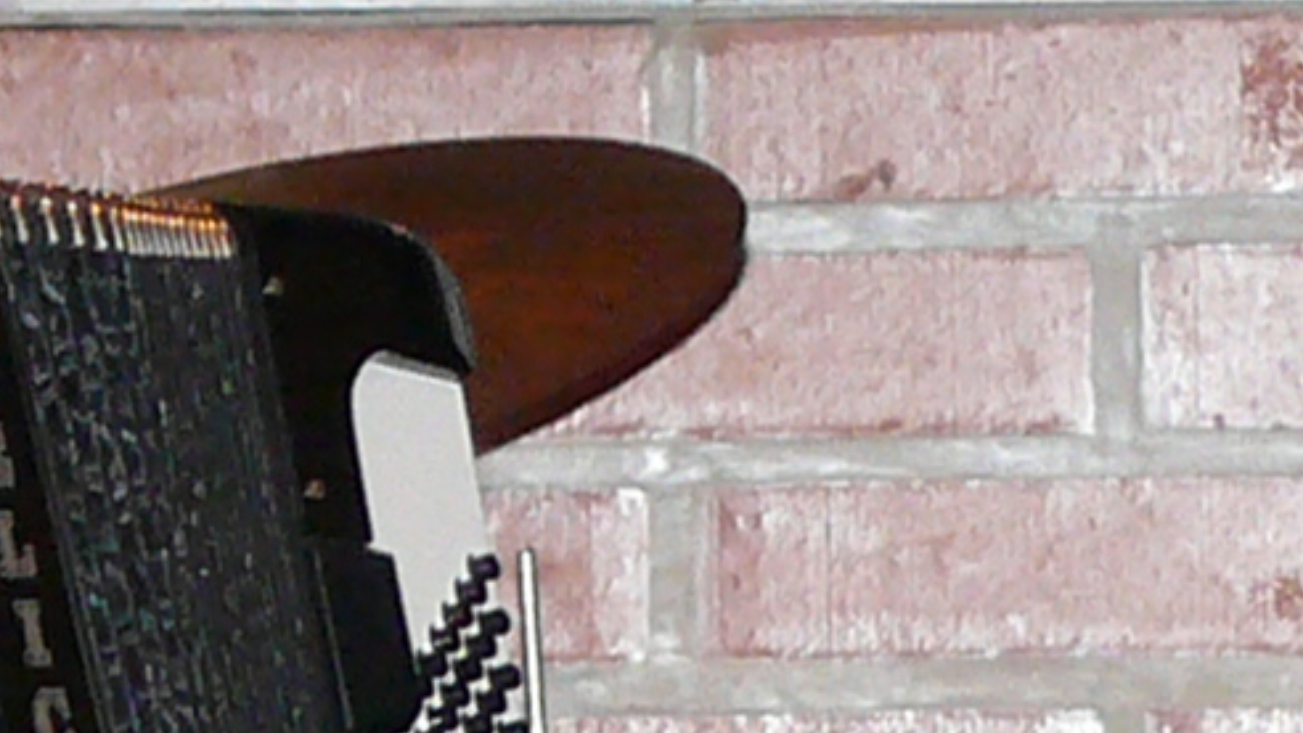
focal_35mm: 961
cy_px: 802
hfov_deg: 2.2
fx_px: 33210
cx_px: -501
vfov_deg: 1.3
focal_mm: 25.2
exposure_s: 1/30
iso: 200
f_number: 3.6
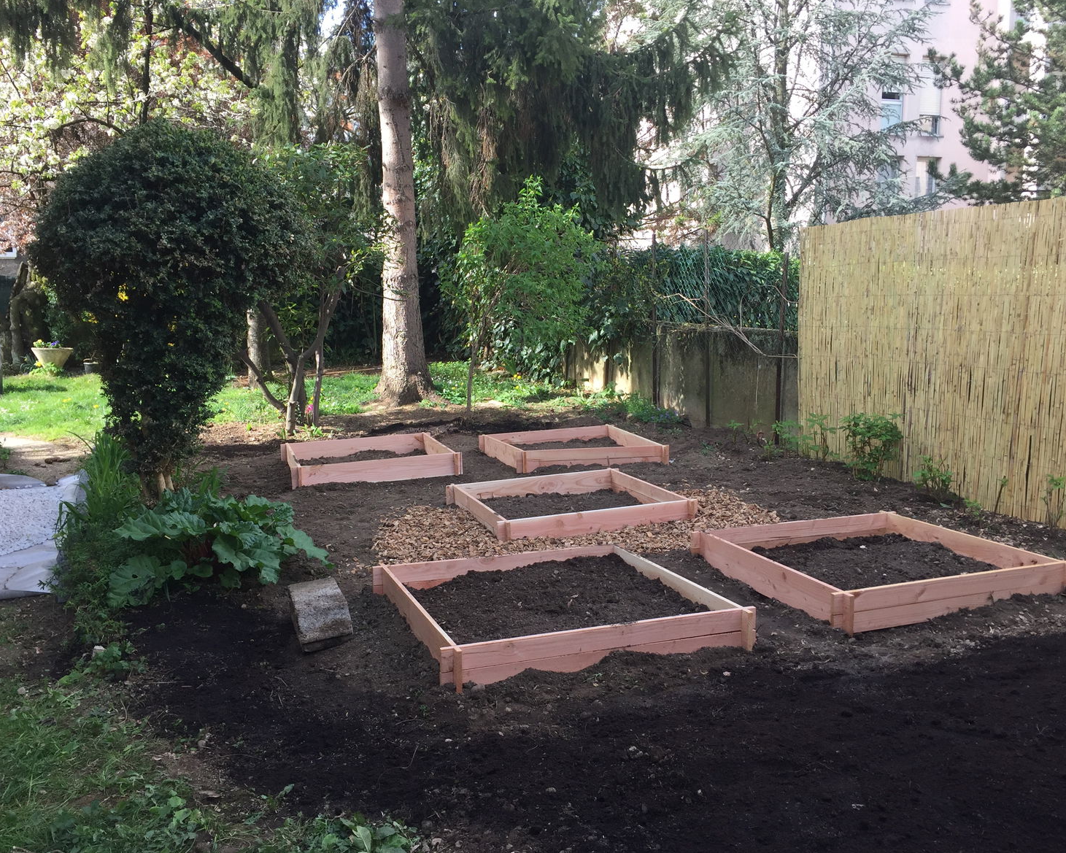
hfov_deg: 57.2
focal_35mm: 31
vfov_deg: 47.1
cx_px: 523
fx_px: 978
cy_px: 434
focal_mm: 4.15
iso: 32
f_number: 2.2
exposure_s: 1/235
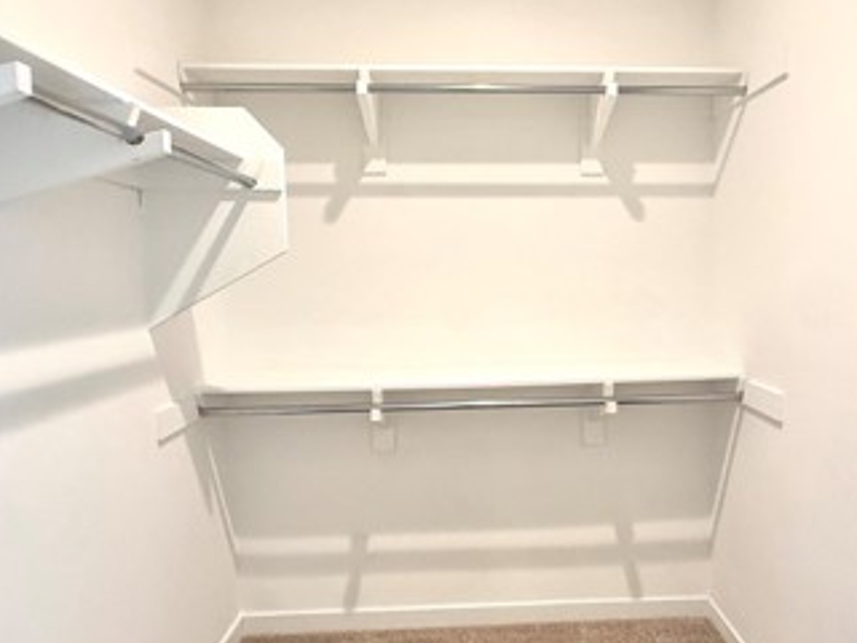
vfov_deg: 49.7
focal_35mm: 28
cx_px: 512
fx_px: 693
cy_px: 330
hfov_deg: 62.9
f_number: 2.2
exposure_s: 1/120
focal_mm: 2.22
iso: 250
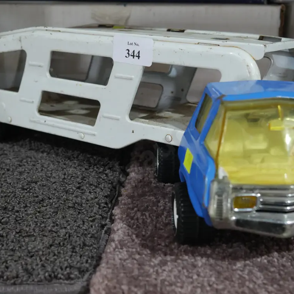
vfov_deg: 35.4
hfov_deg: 35.3
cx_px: 167
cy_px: 145
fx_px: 461
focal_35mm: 48
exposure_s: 1/60
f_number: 4.5
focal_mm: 20
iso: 1000
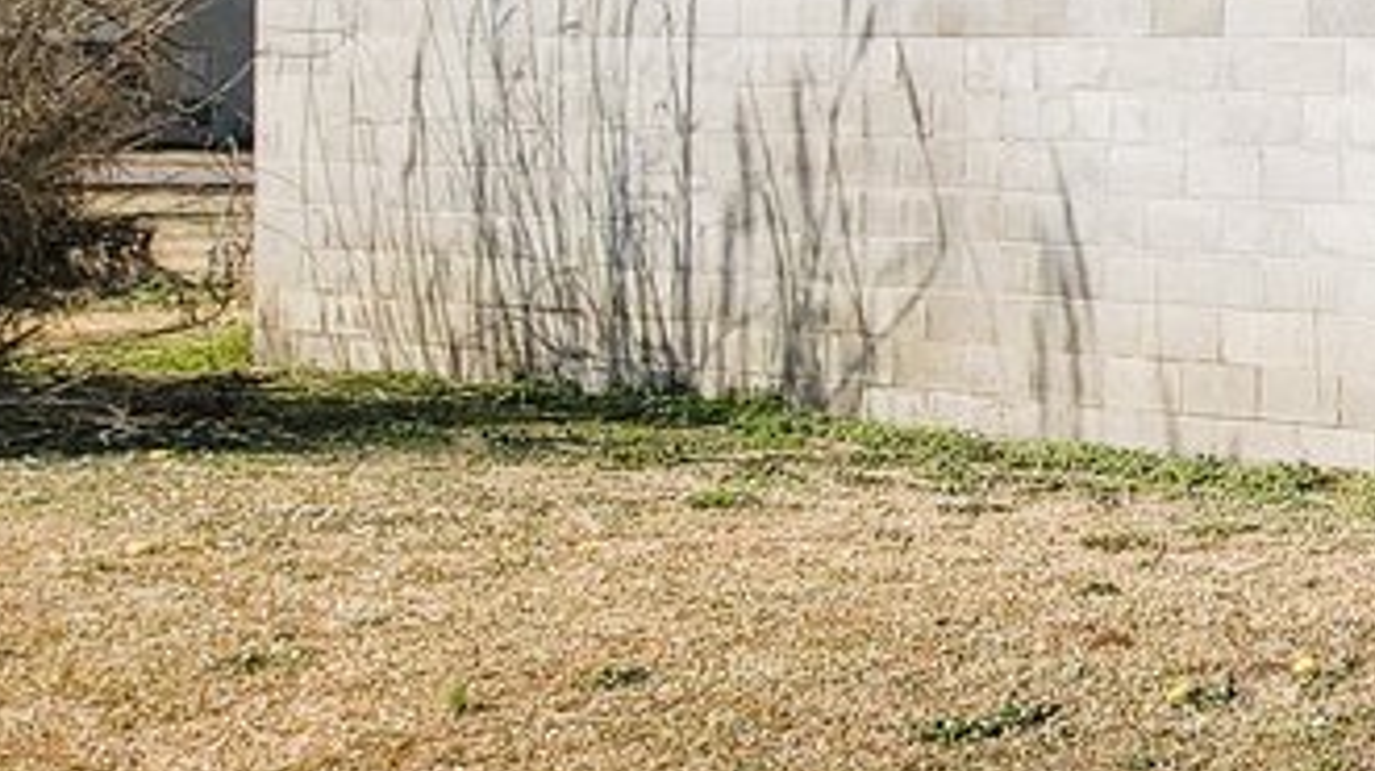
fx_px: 2368
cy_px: 135
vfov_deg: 18.3
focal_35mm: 65
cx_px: 2285
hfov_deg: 23.0
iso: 50
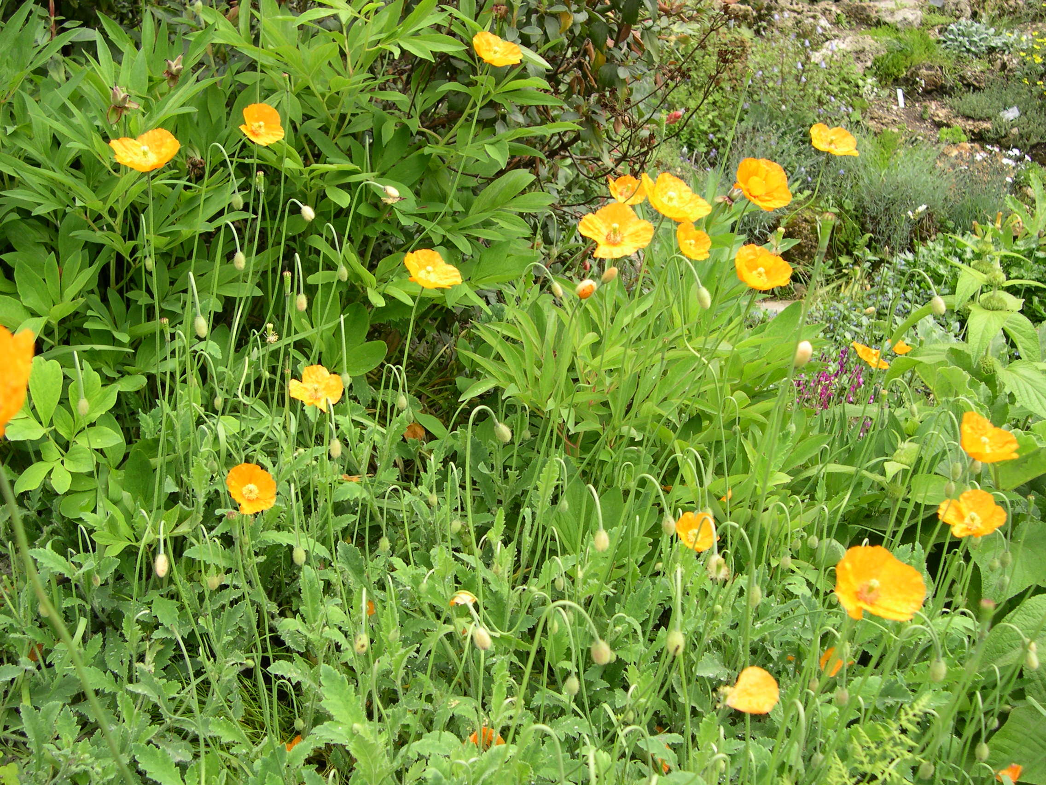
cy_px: 392
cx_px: 523
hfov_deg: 49.0
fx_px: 1148
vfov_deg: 37.7
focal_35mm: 38
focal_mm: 8
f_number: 2.8
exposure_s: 1/258
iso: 100
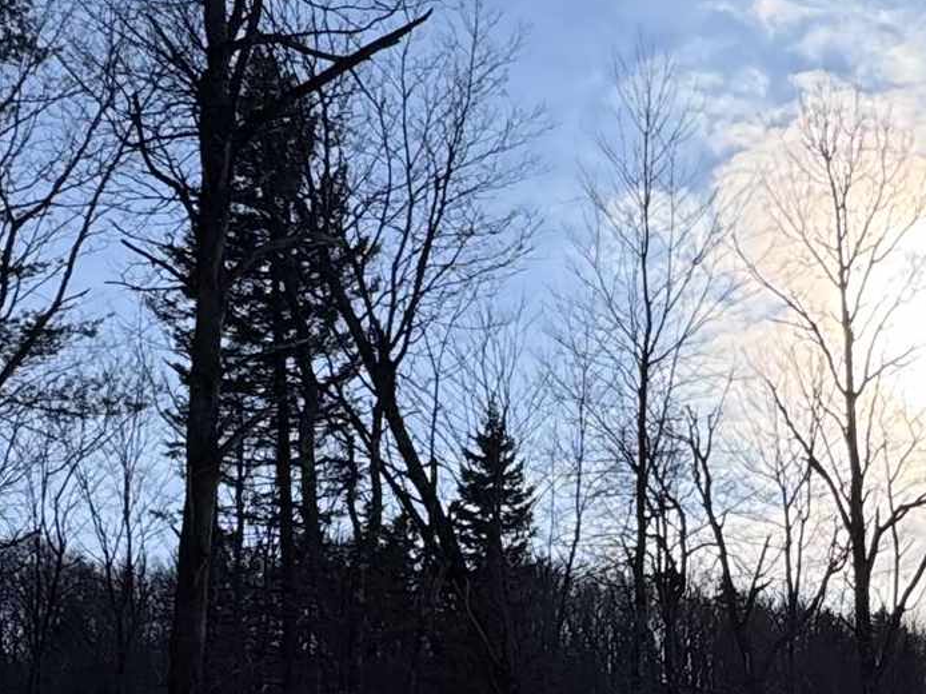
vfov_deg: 22.5
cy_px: 738
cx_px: 873
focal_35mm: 62
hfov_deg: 29.6
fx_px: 1658
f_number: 2.2
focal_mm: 2.22
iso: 40
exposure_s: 1/3906
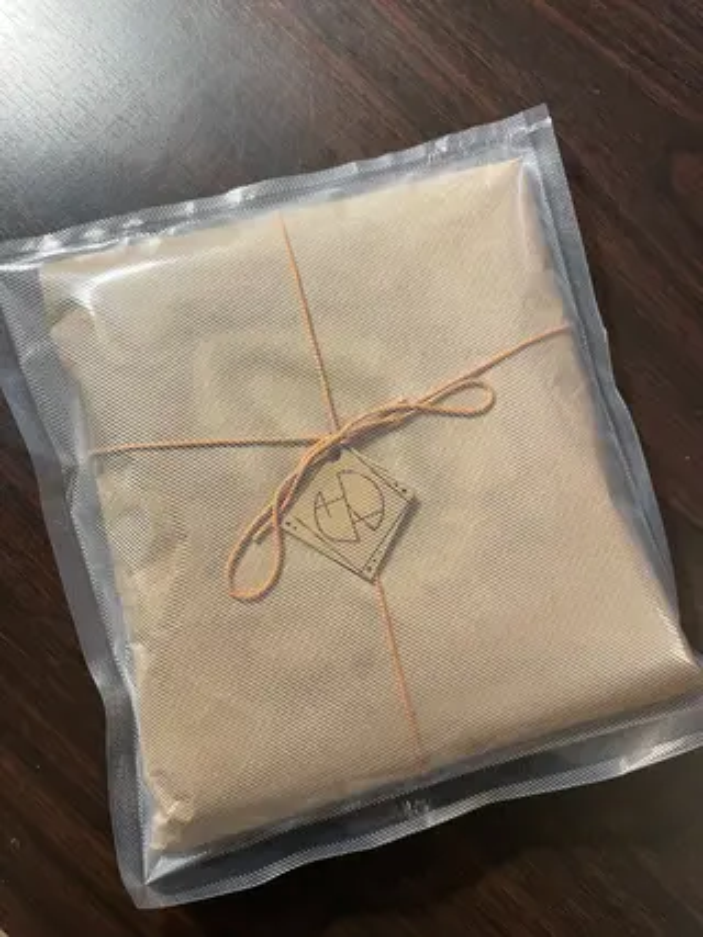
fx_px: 704
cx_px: 352
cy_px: 468
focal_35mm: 26
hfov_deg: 53.0
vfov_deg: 67.3
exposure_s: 1/50
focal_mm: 4.2
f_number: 1.6
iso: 64
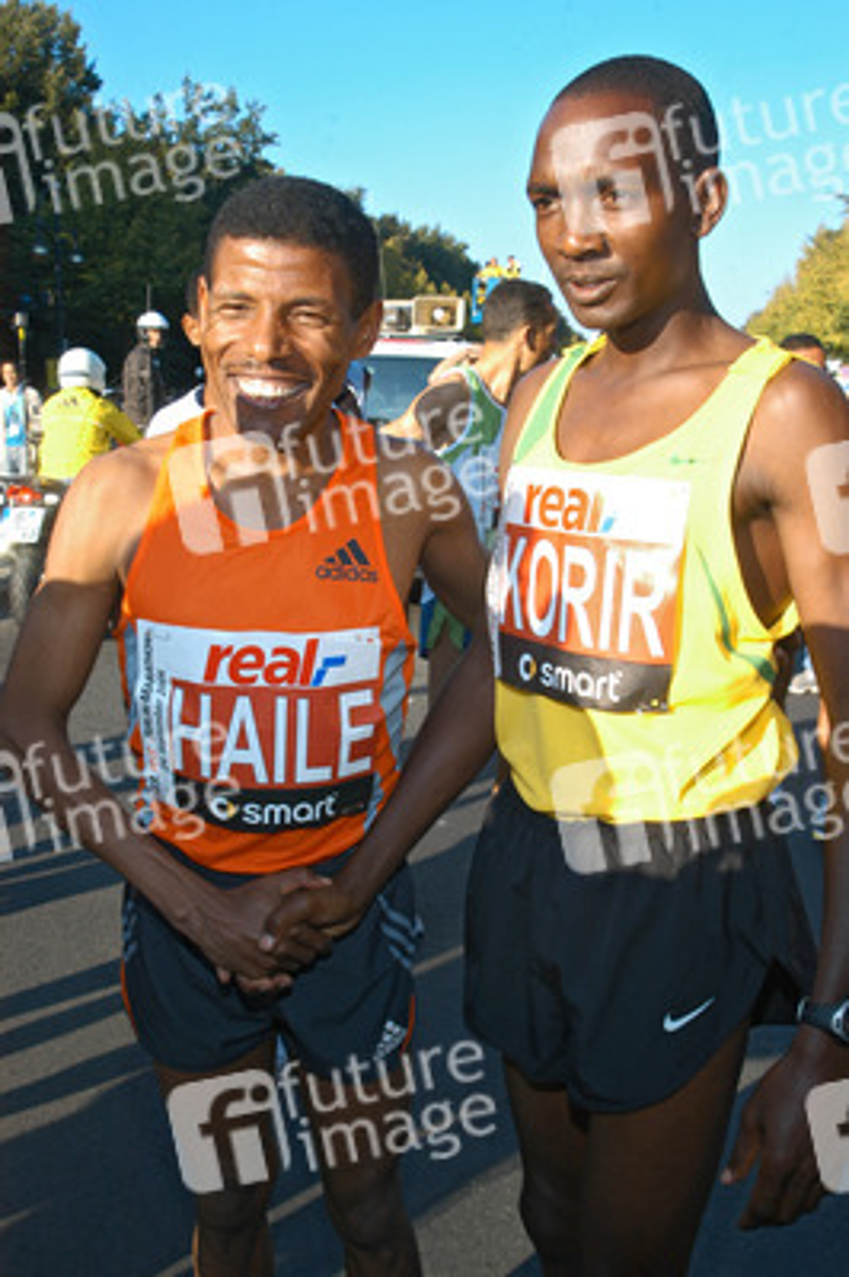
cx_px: 424
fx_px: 1276
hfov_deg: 36.8
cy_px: 638
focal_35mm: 36
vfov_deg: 53.2
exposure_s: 1/180
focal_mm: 24
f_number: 9
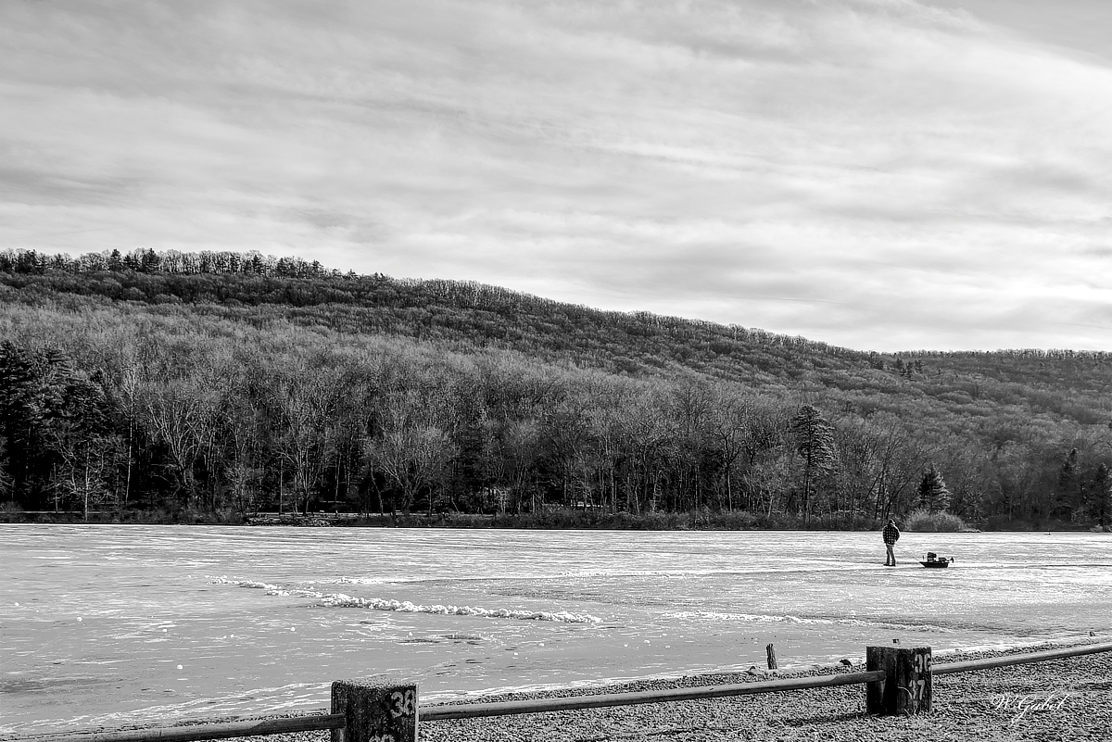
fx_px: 927
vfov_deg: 43.6
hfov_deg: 61.9
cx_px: 556
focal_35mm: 30
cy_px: 371
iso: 125
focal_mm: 20
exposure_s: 1/250
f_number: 10
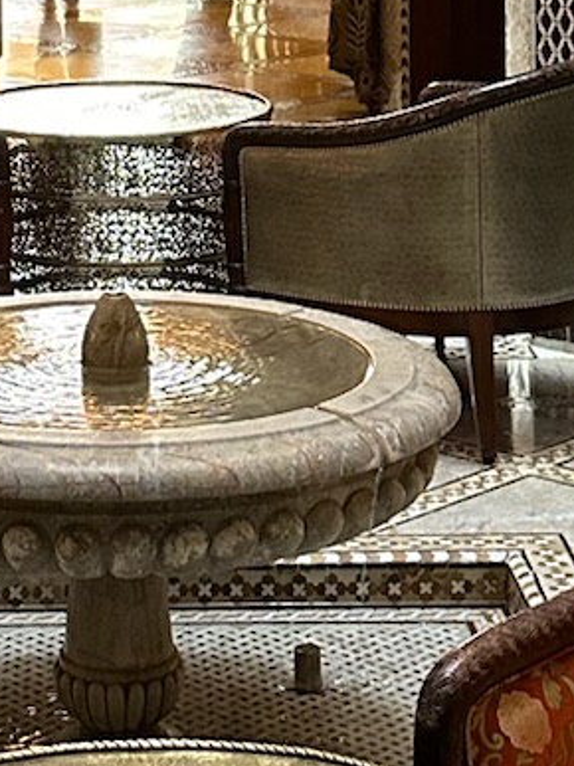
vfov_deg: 14.8
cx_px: 97
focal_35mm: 127
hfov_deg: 11.6
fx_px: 2809
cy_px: -245
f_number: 1.78
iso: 500
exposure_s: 1/50
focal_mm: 6.86
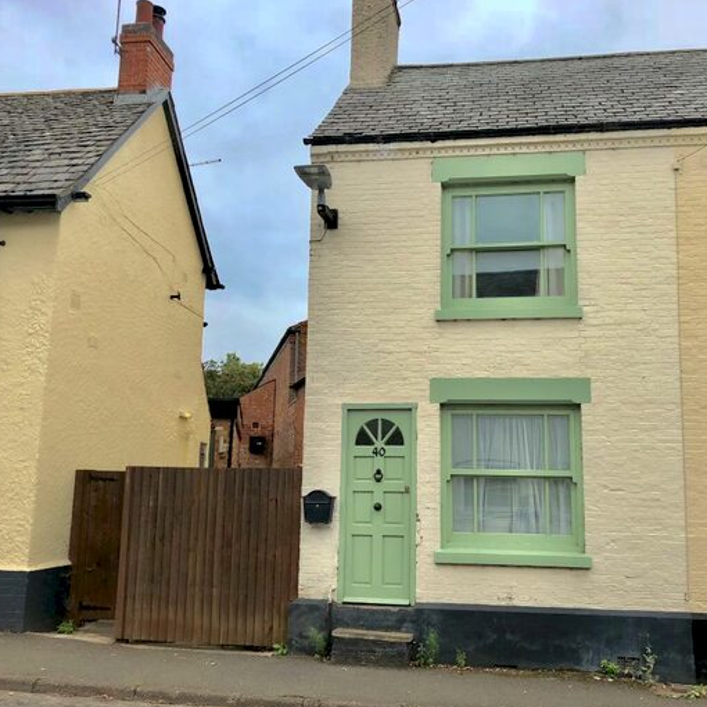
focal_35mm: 34
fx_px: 786
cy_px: 360
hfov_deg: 48.3
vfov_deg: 48.4
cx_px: 405
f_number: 1.8
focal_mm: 3.99
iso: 20
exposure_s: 1/615
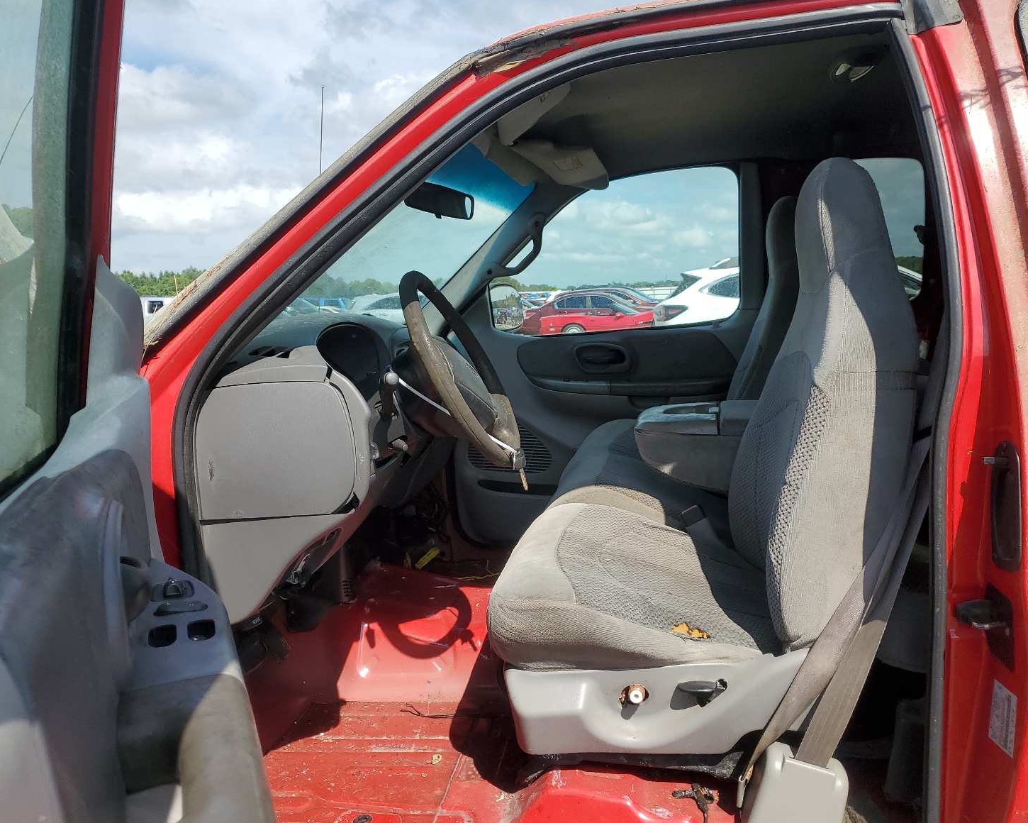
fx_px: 852
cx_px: 549
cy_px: 413
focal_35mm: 28
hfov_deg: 62.1
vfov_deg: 51.5
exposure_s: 1/2500
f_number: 1.5
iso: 50
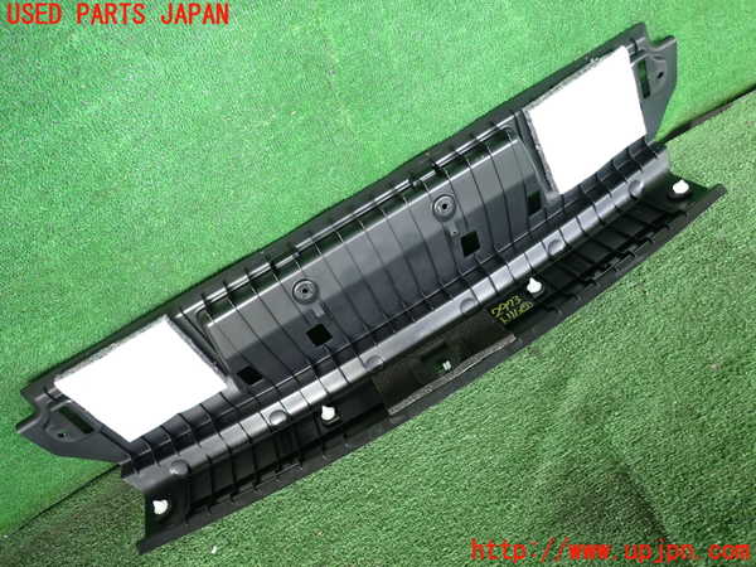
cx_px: 378
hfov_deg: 69.4
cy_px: 284
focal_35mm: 25
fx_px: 546
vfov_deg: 54.9
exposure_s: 1/125
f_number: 2
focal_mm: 4.5
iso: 320
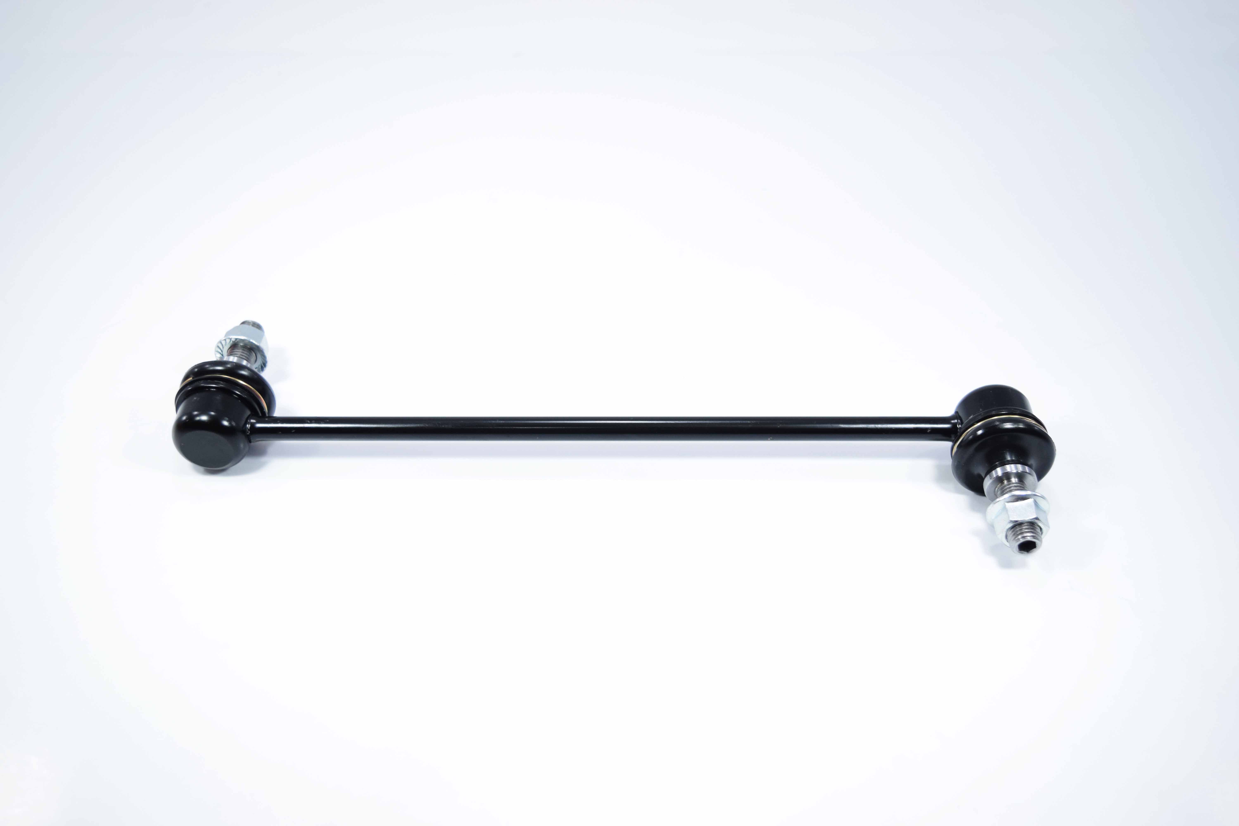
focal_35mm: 39
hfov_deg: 49.6
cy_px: 413
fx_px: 1342
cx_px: 620
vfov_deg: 34.2
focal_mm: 26
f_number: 4.5
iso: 500
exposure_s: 1/160
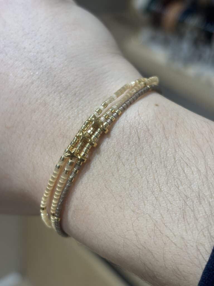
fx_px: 429
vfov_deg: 36.8
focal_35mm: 52
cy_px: 143
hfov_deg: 28.0
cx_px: 107
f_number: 1.6
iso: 32
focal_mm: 5.96
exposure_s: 1/100
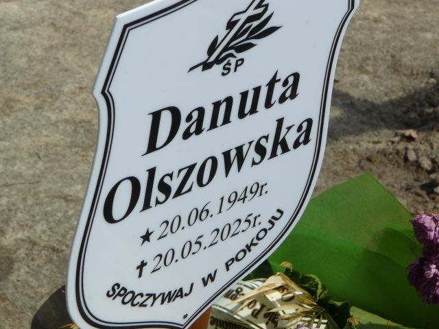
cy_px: 164
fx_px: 1496
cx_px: 220
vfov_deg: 12.6
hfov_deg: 16.7
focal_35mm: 118
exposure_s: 1/500
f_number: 6.3
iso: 80
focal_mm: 17.6
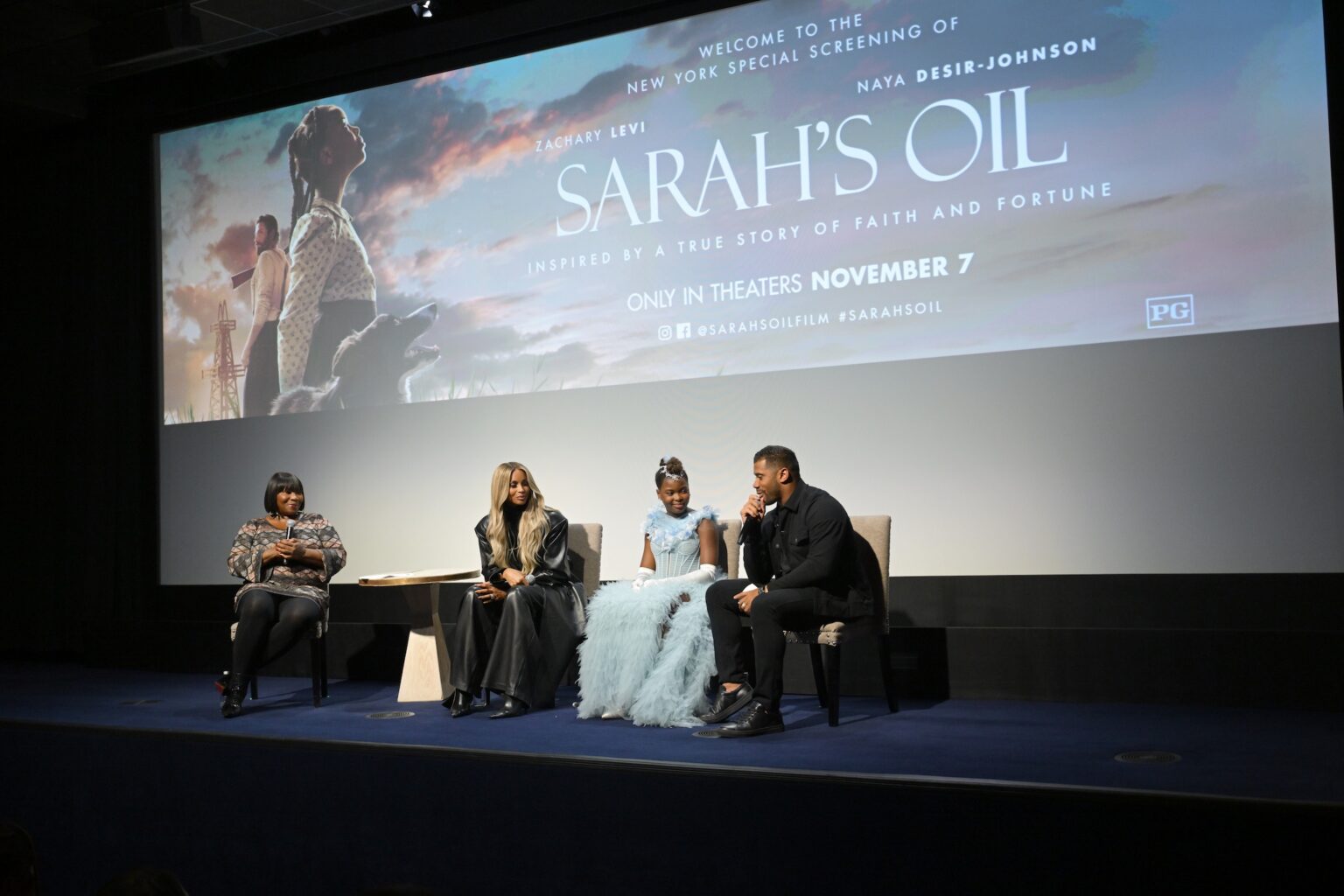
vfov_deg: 35.9
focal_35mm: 37
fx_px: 1381
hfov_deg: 51.9
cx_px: 672
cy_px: 448
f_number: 2.8
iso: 2500
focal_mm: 37
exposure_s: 1/160
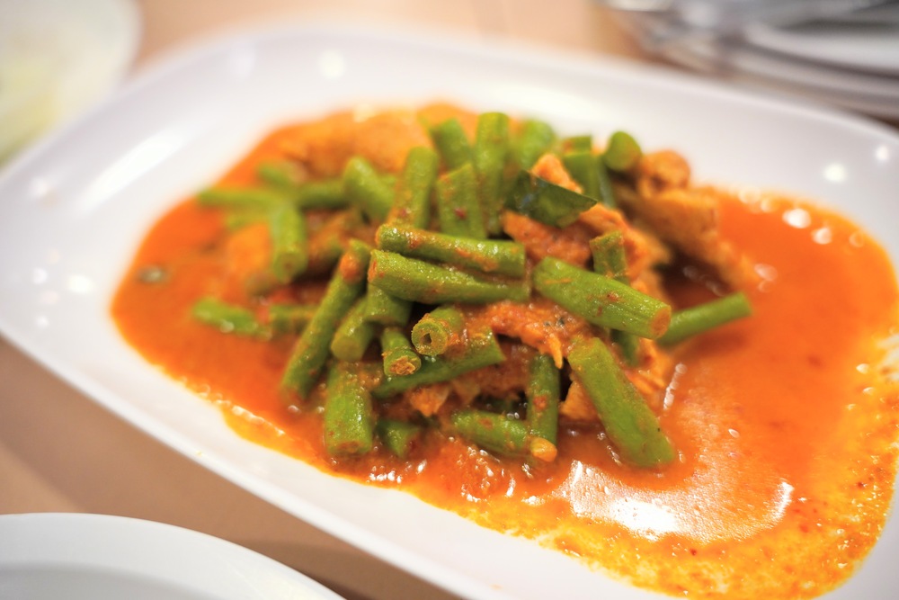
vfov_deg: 44.8
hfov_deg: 63.5
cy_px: 300
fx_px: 727
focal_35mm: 29
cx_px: 450
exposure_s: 1/160
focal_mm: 29.1
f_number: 2.8
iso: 1600
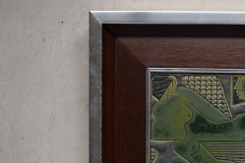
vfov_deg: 14.2
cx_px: 238
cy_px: 183
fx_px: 640
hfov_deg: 21.0
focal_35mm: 94
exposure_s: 1/80
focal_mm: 26
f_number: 4.2
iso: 400
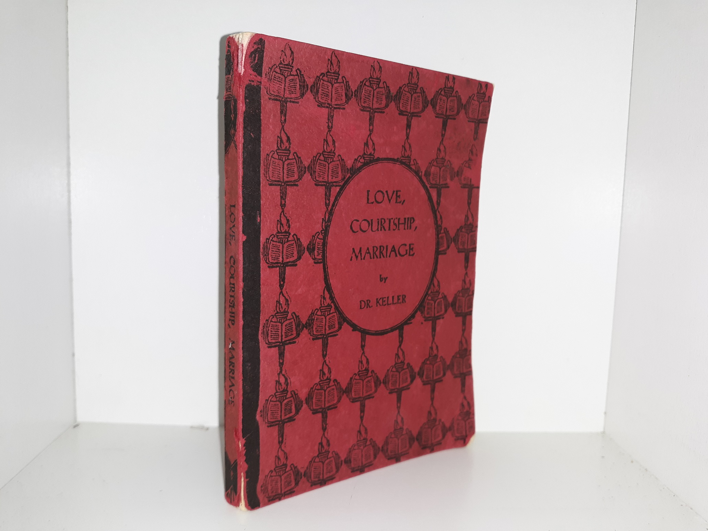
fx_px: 573
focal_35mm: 28
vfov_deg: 49.7
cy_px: 266
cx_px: 354
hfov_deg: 63.4
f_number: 1.7
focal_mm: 3.7
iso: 40
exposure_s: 1/139
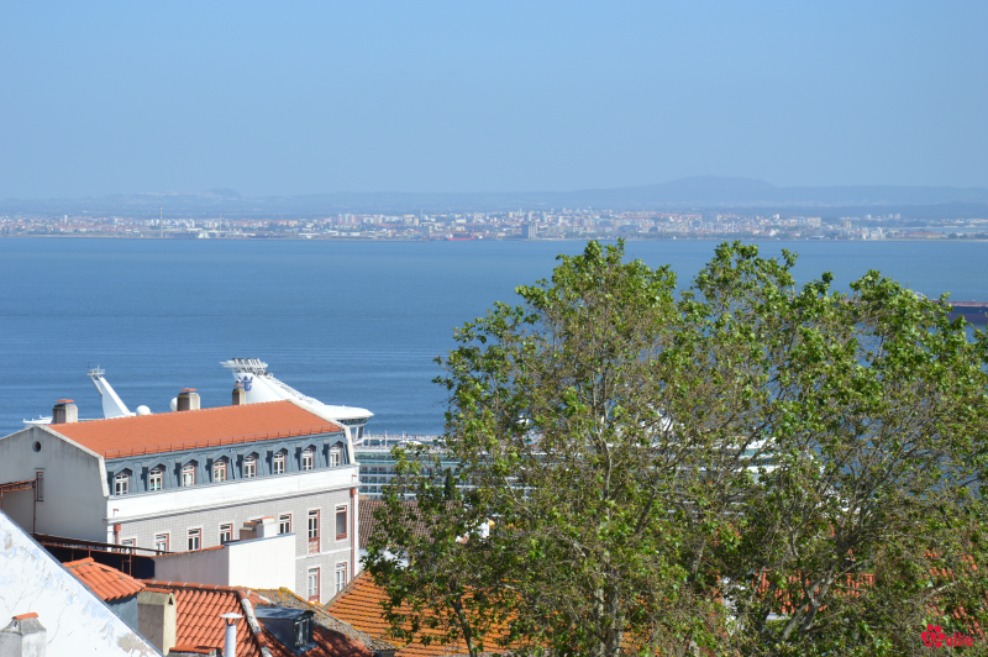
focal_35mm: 93
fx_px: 2550
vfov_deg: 14.7
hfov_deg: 21.9
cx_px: 494
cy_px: 328
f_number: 8
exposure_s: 1/250
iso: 100
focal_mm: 62
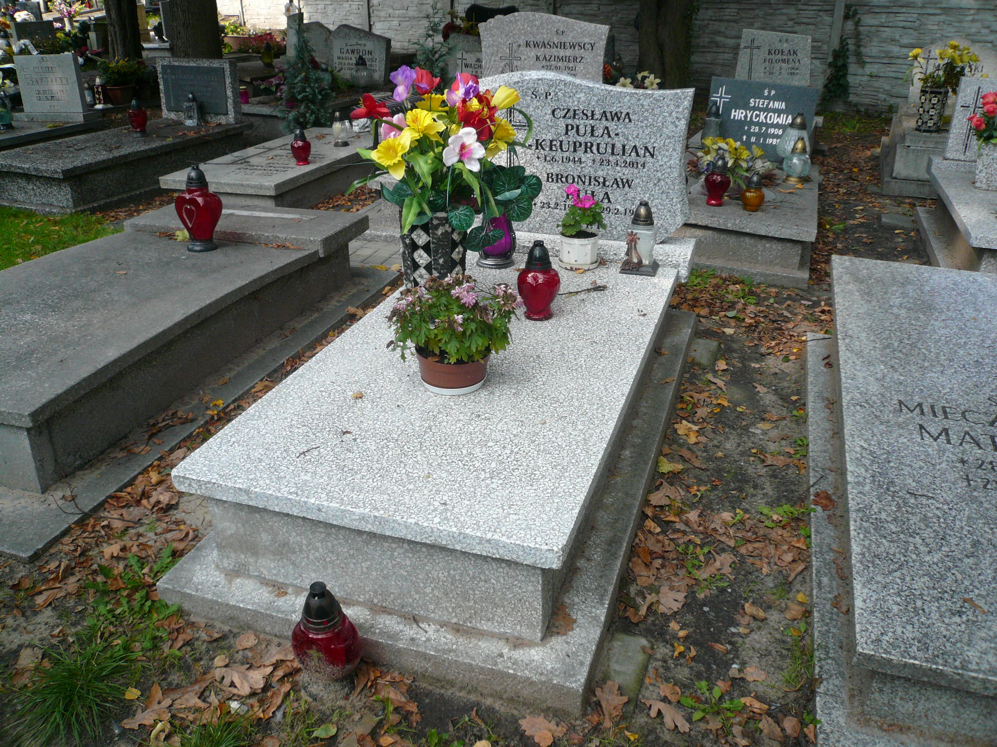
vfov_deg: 49.7
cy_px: 374
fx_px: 806
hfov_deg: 63.4
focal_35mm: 28
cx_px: 498
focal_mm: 4.6
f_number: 2.8
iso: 100
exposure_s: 1/400
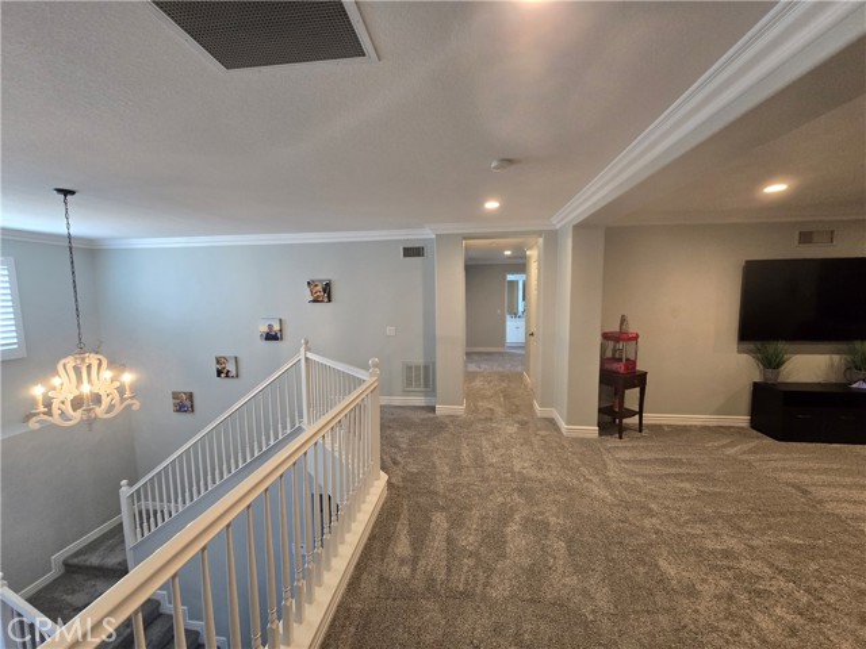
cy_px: 324
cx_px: 433
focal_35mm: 13
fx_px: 325
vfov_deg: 89.9
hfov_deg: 106.2
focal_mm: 2.2
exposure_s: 1/60
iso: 320
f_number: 2.2
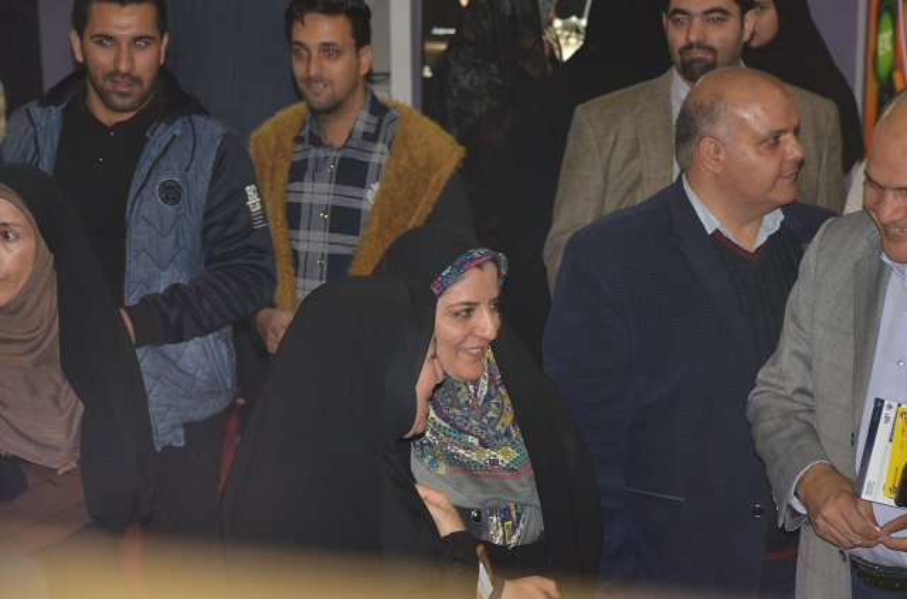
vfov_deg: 10.7
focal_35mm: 128
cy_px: 300
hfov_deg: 16.1
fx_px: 3204
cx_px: 454
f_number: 5.6
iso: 800
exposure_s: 1/60
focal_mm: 85
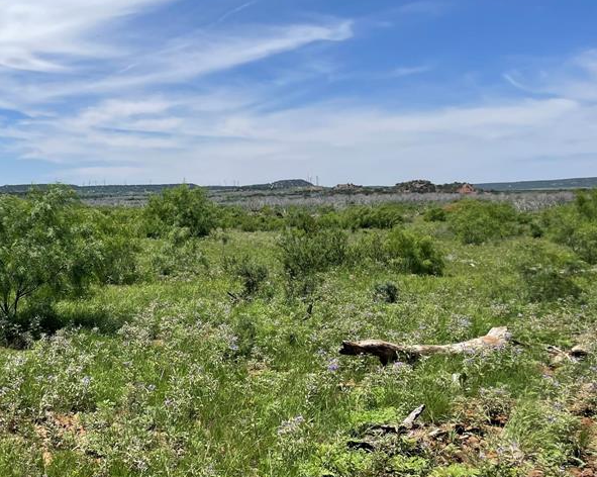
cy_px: 265
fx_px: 777
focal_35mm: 44
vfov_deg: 34.1
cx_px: 112
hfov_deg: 40.2
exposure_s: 1/4651
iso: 32
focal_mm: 4.2
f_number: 1.6
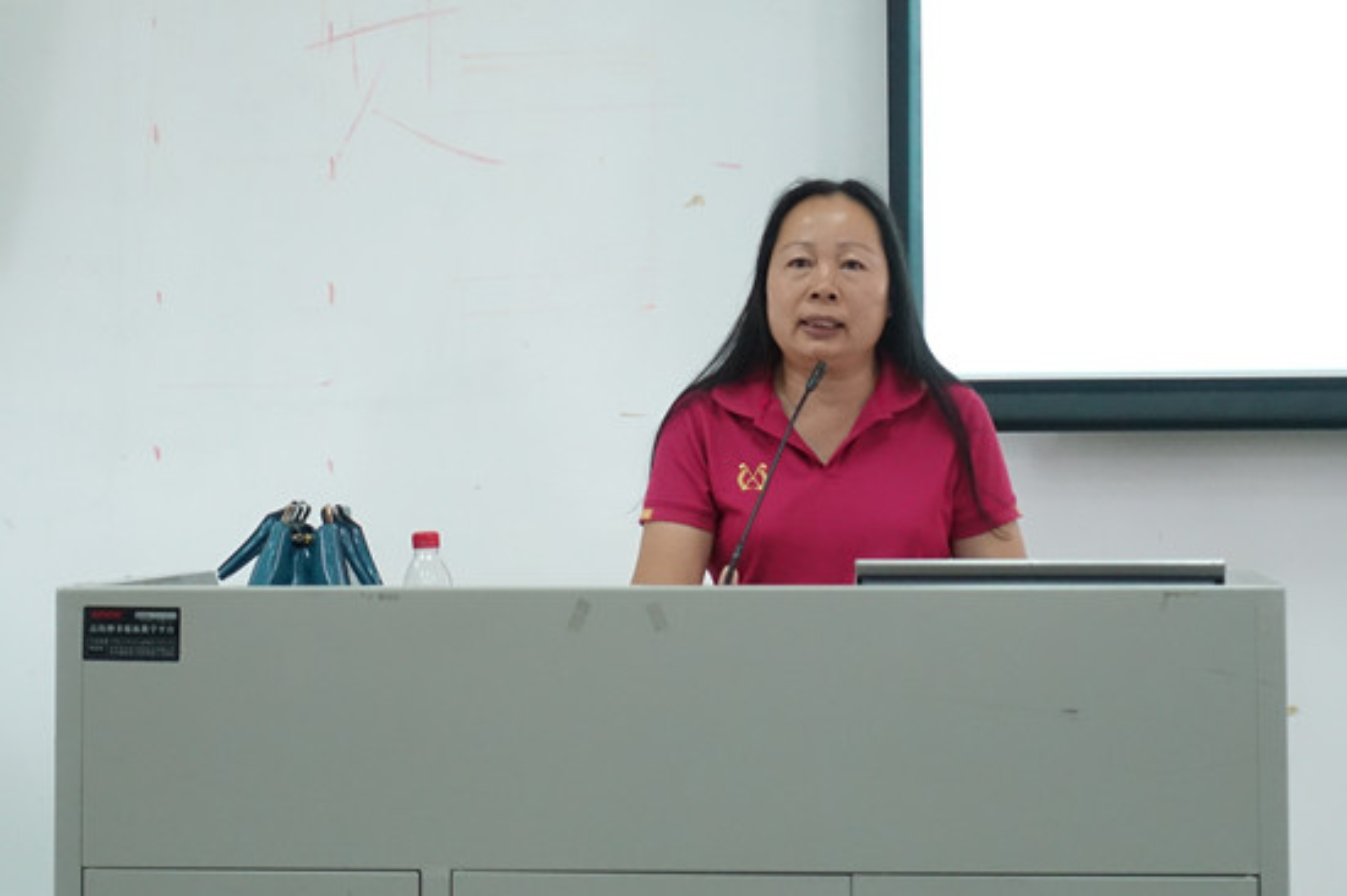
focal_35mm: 70
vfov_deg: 19.4
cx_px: 674
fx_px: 2617
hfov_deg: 28.9
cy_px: 448
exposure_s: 1/80
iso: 1250
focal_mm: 25.7
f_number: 2.8
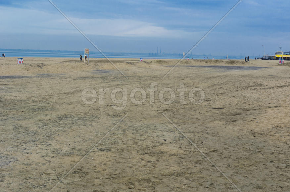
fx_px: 482
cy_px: 96
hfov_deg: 33.5
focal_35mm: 60
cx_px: 145
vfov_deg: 22.5
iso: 100
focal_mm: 40
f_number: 5.6
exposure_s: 1/250
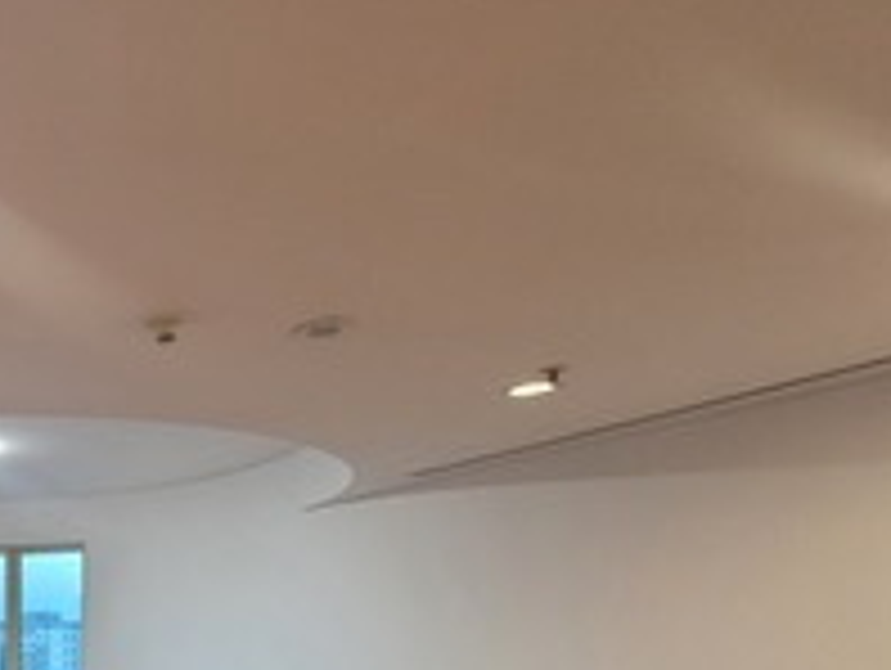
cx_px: -70
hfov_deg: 46.0
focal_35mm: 30
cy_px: 672
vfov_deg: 40.9
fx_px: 773
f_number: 2.2
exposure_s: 1/50
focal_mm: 1.74
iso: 250
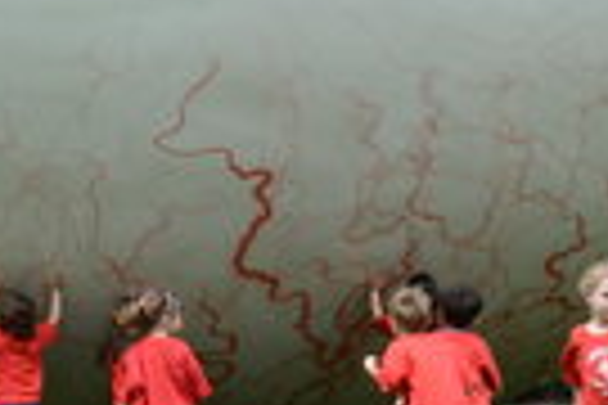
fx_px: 2651
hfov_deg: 13.0
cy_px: -108
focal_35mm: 157
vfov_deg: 8.6
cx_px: 113
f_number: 5.6
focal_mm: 44
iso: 400
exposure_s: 1/500
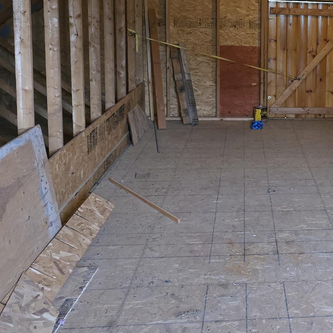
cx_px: 327
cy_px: 111
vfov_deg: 29.3
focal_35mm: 58
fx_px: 631
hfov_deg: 27.9
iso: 1250
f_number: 1.7
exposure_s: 1/40
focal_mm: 6.3
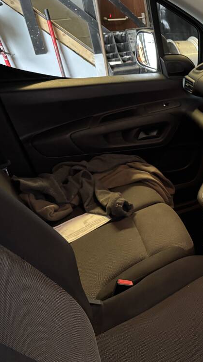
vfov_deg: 55.3
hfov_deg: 28.3
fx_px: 345
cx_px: 248
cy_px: 183
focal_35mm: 36
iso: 1000
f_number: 1.78
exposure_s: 1/25
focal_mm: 6.76
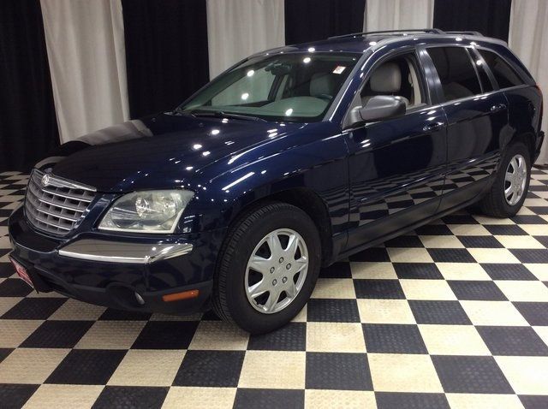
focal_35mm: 32
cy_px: 204
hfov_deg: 56.9
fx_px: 506
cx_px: 274
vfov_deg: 44.1
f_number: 2.4
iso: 50
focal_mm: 3.3
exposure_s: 1/24
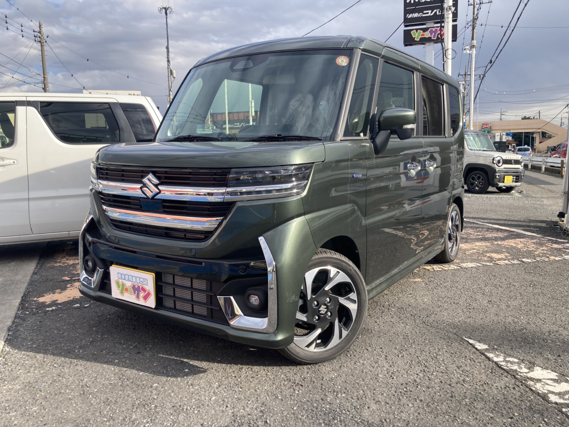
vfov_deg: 49.7
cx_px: 284
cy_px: 214
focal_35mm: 28
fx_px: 460
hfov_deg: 63.4
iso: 20
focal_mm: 3.99
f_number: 1.8
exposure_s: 1/823
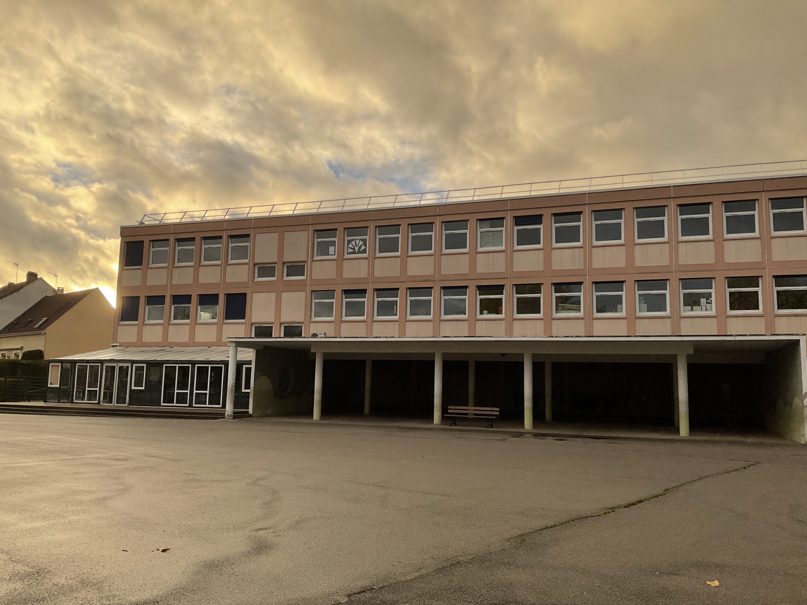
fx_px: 676
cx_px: 404
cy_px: 302
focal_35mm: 29
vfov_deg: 48.2
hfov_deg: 61.7
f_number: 1.8
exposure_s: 1/1279
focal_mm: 3
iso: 16
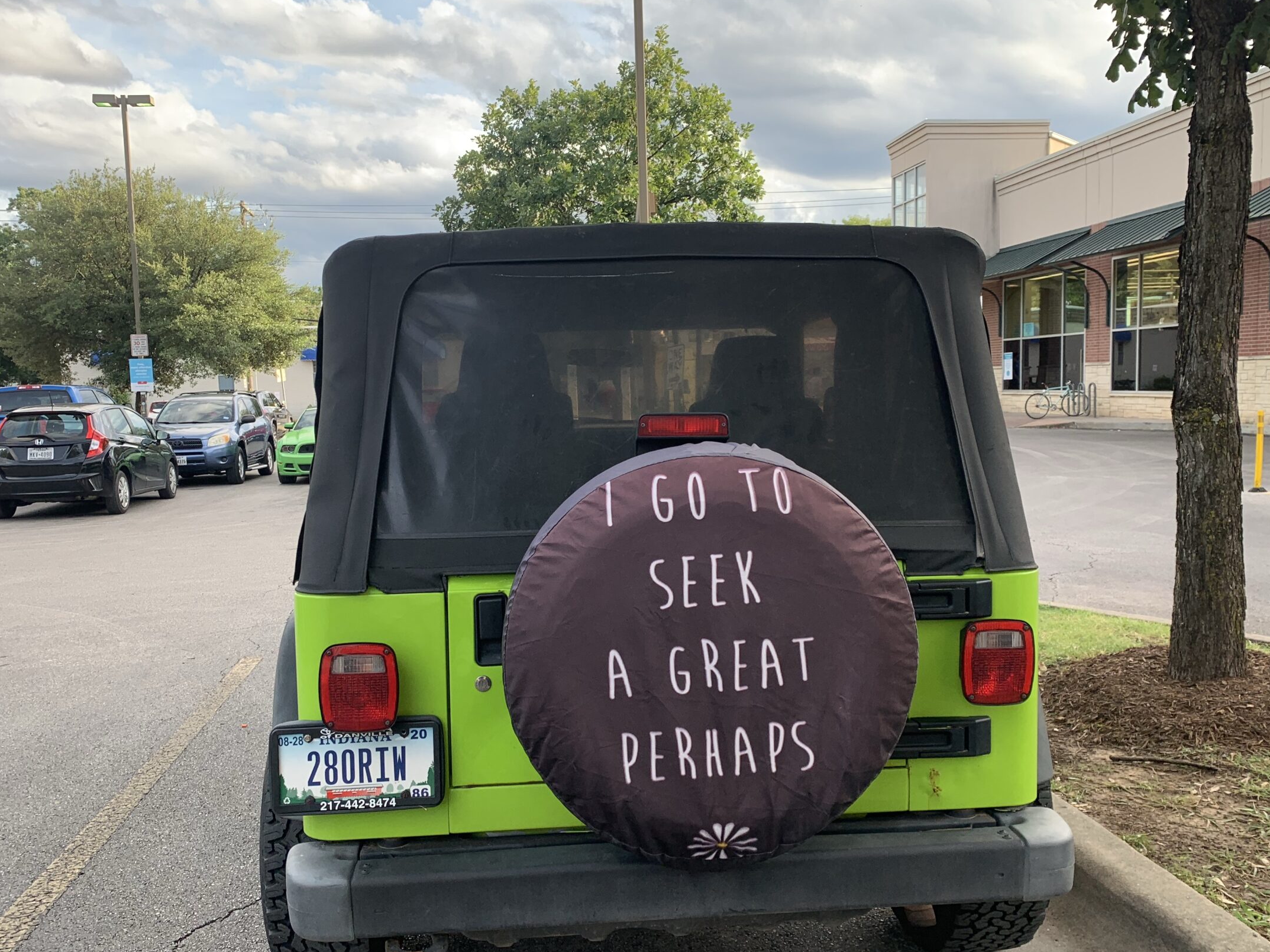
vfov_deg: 45.4
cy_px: 495
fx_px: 1137
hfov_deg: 58.3
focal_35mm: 31
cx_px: 595
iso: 25
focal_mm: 4.25
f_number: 1.8
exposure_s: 1/286
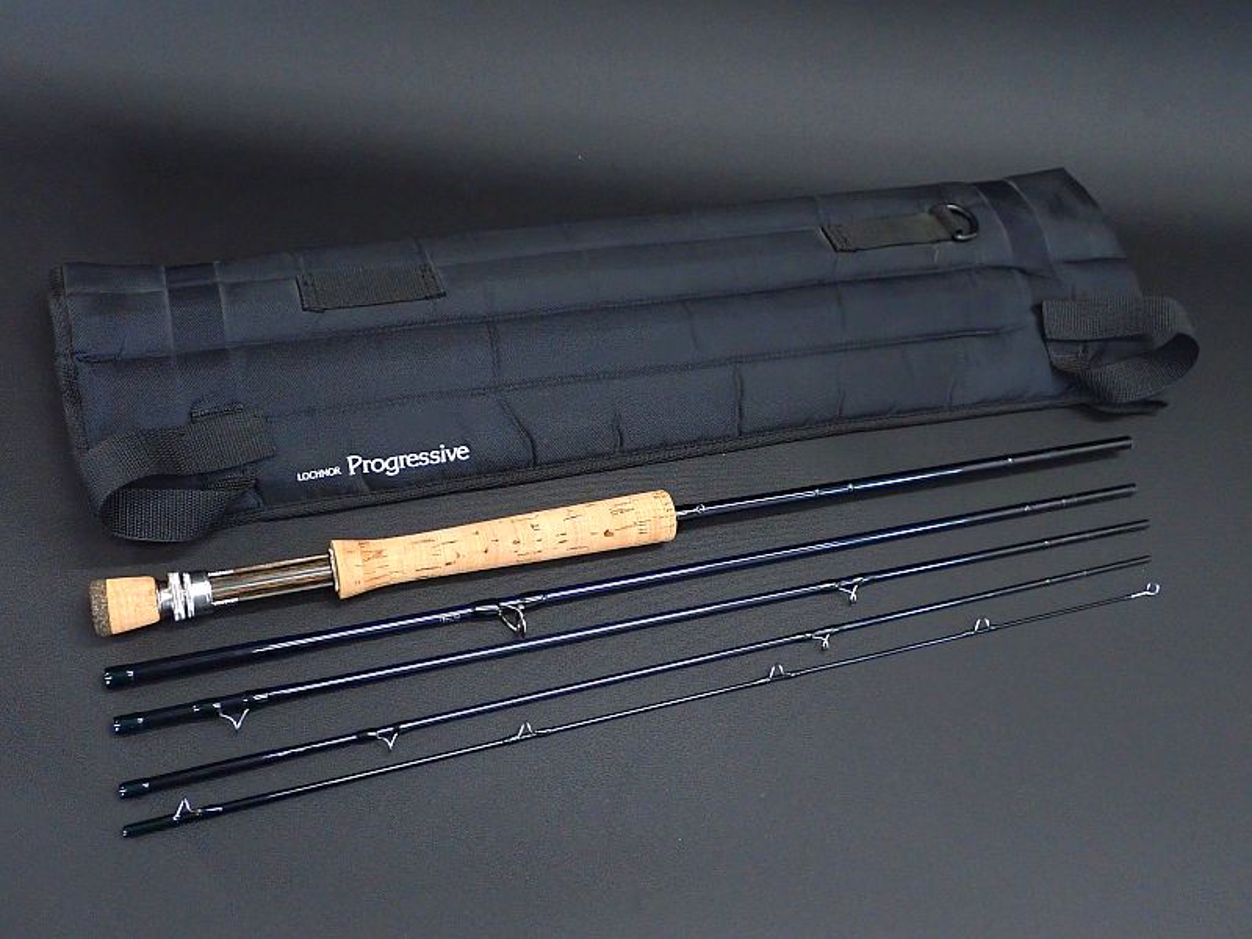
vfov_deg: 37.7
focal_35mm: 38
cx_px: 626
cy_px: 470
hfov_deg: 49.0
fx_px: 1374
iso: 500
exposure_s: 1/40
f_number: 2.7
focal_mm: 6.86
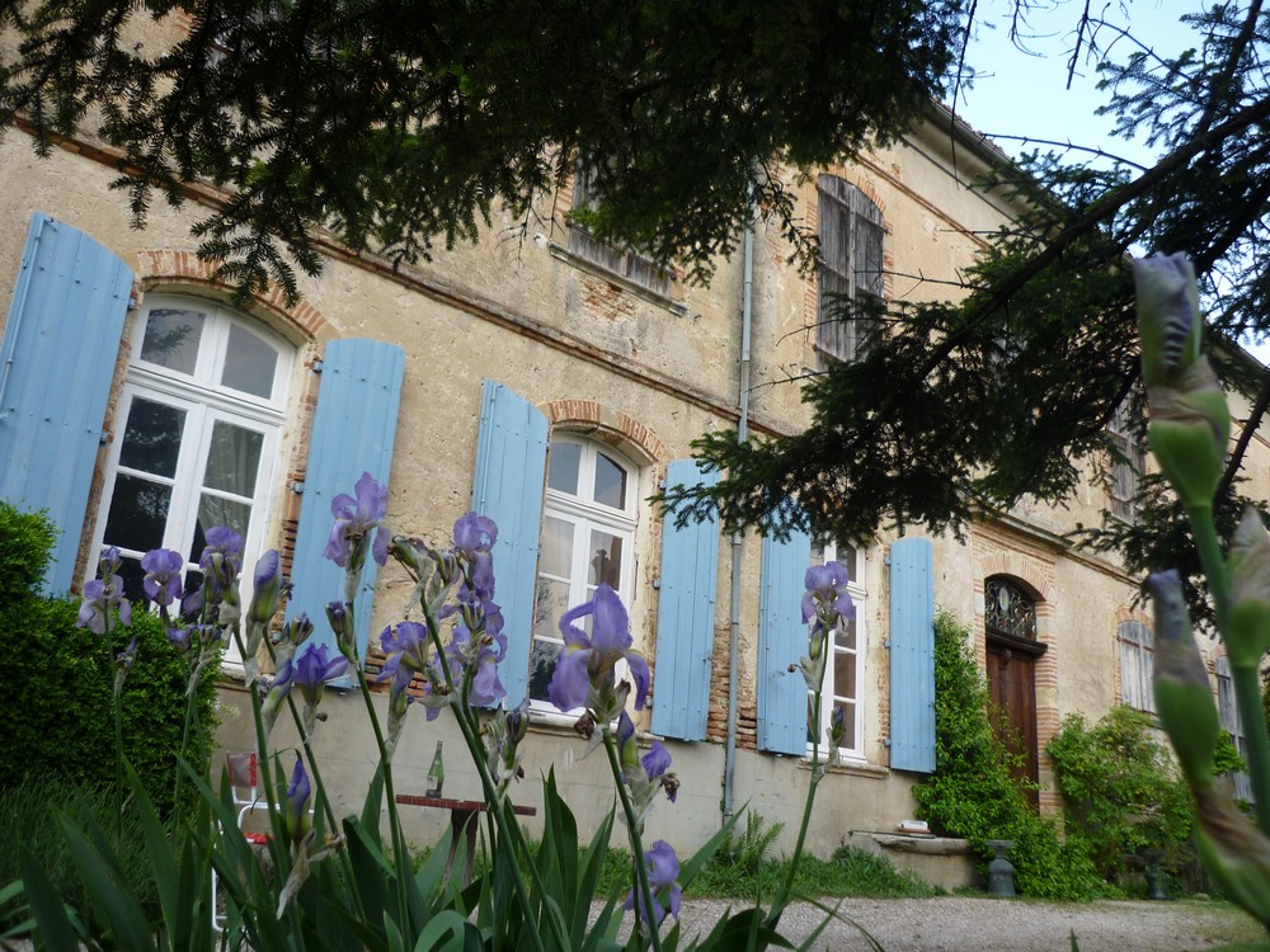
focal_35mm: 31
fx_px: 1137
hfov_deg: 58.4
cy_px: 476
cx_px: 635
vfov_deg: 45.4
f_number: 2.8
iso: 80
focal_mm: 5.5
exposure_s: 1/200
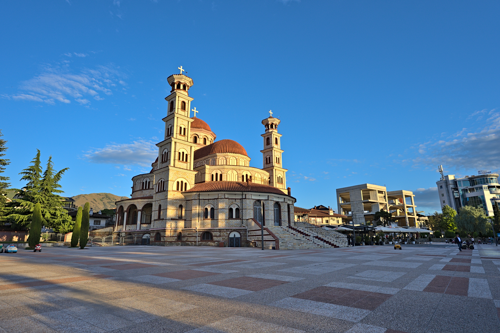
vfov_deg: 61.9
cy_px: 166
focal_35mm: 20
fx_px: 278
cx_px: 250
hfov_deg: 84.0
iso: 100
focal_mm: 20
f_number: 11
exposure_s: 1/80
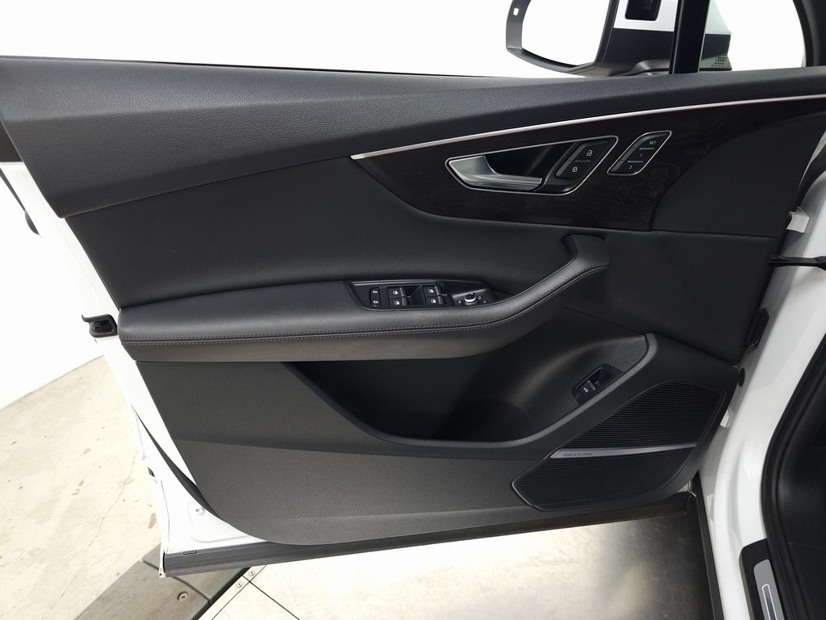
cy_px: 310
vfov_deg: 58.9
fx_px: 549
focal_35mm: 23
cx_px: 413
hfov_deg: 73.9
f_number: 1.7
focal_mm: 6.3
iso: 125
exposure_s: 1/60
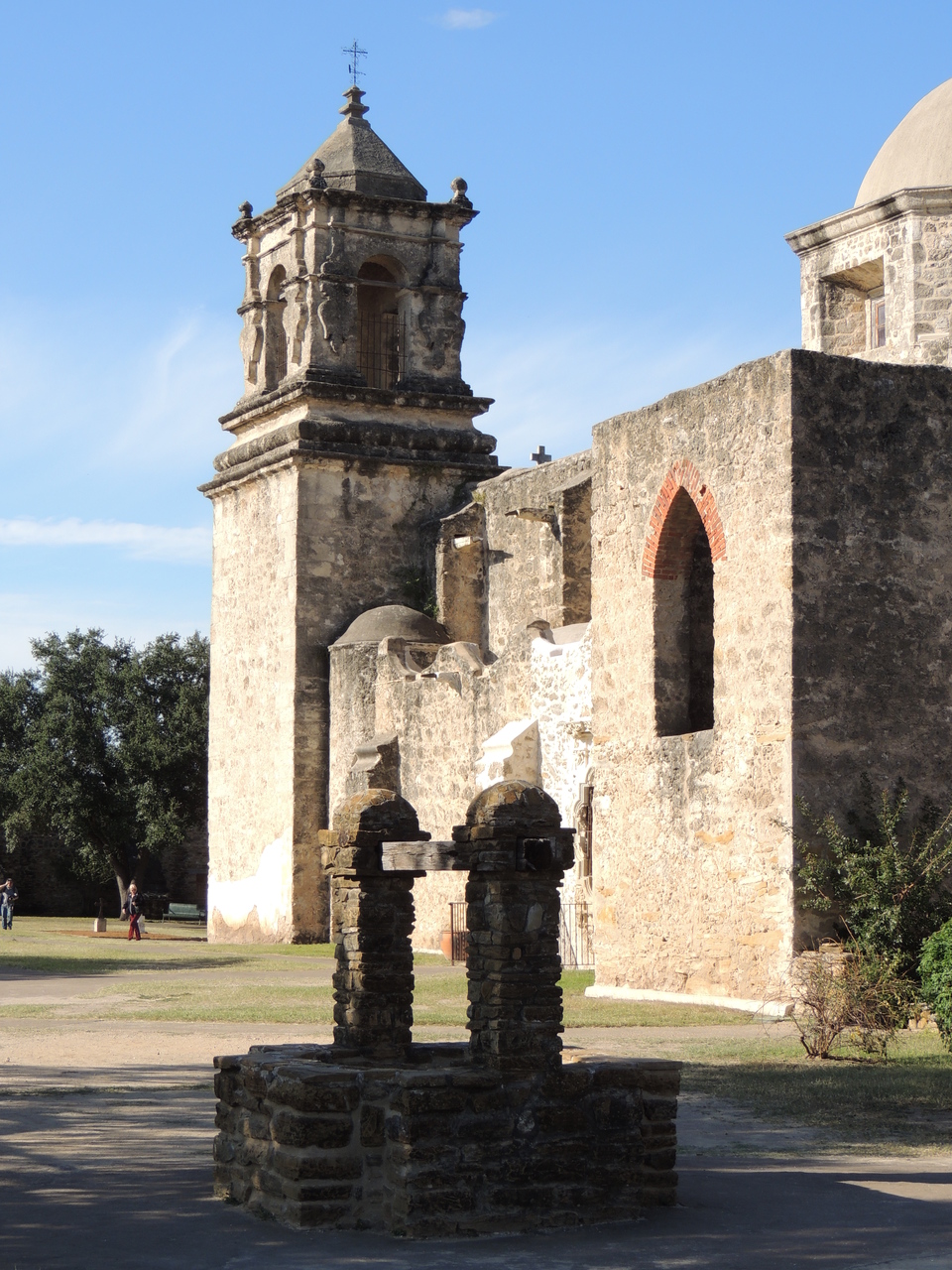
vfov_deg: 27.8
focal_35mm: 70
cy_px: 635
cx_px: 476
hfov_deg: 21.0
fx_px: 2567
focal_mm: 12.4
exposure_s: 1/640
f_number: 3.9
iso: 100
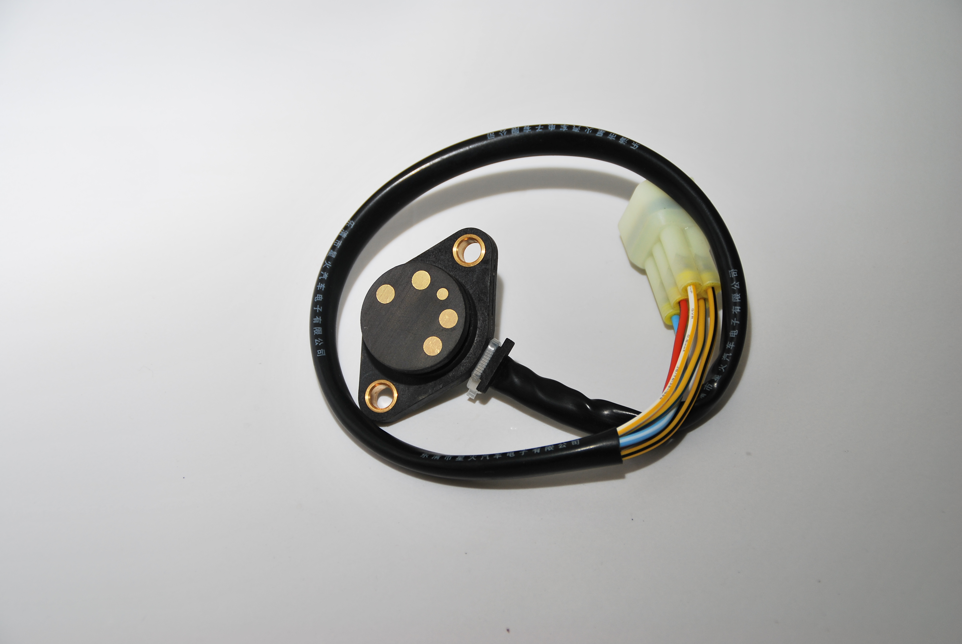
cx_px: 481
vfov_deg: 19.0
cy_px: 322
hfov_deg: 28.0
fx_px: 1926
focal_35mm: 72
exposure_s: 1/200
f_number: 4.8
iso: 100
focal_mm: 48
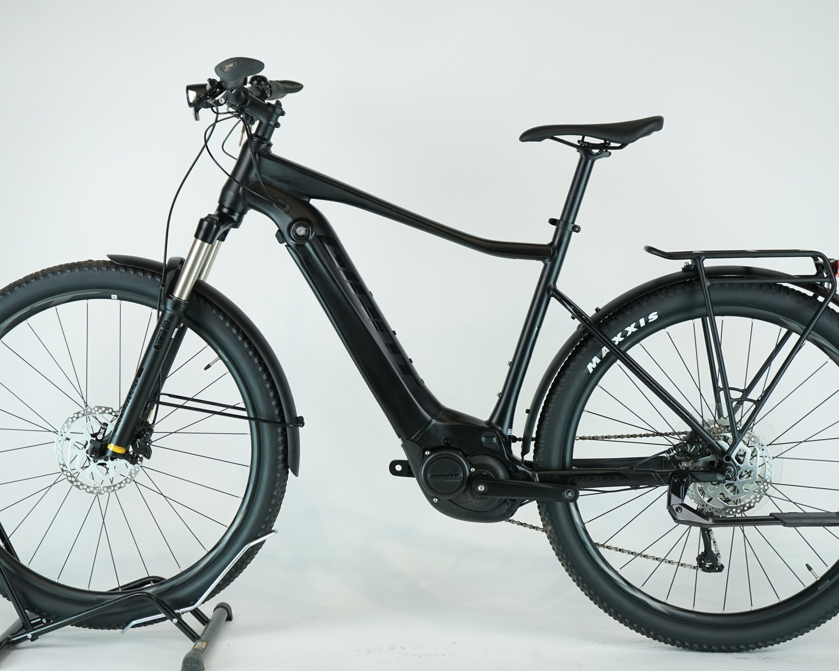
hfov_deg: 28.7
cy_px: 335
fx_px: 1639
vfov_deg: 23.1
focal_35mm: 66
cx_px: 421
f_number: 5.6
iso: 1250
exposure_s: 1/200
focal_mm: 58
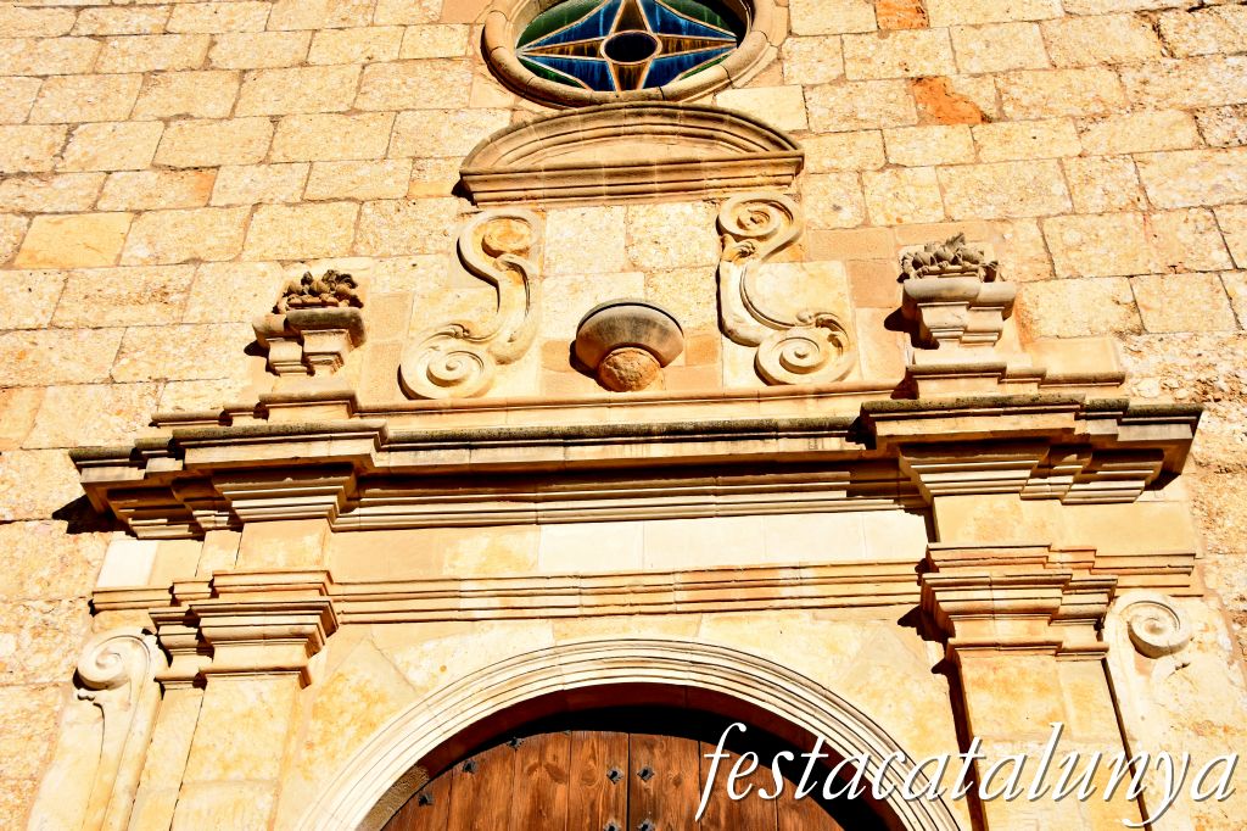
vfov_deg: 31.9
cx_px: 624
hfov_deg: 46.4
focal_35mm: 42
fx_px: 1454
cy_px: 416
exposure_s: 1/800
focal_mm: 28
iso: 500
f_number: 14
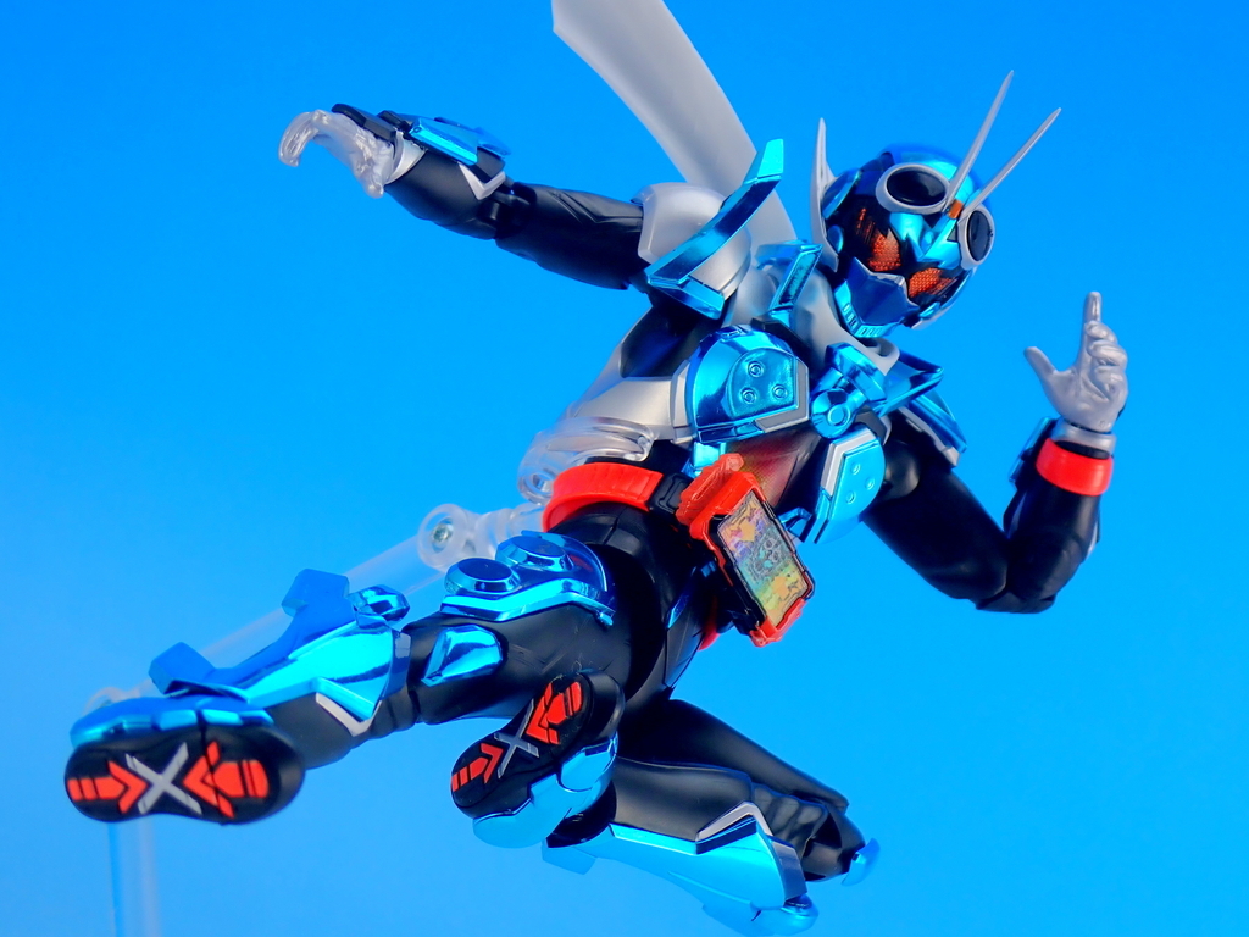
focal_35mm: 94
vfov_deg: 15.7
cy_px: 468
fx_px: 3392
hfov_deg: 20.9
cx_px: 624
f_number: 4.7
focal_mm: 16.79
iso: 100
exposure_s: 1/15
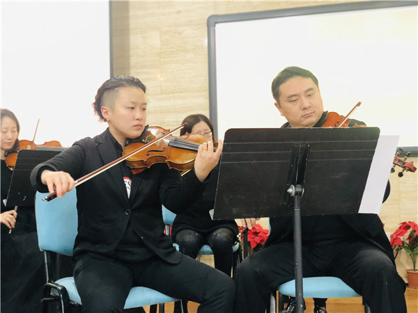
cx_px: 209
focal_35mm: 52
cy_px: 156
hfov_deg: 36.8
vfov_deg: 28.0
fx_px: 628
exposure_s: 1/13
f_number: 2.4
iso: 160
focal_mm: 6
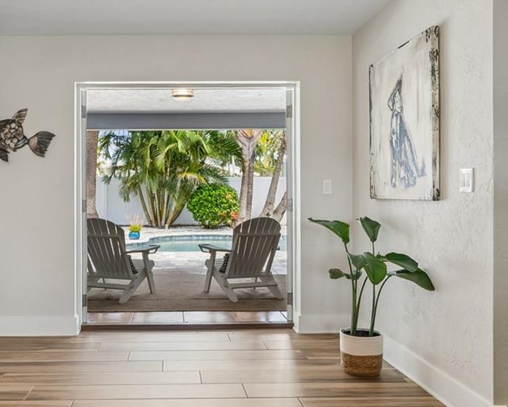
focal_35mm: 34
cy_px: 176
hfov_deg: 52.2
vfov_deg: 43.3
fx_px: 511
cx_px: 187
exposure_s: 1/1.25
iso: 100
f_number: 8
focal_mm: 10
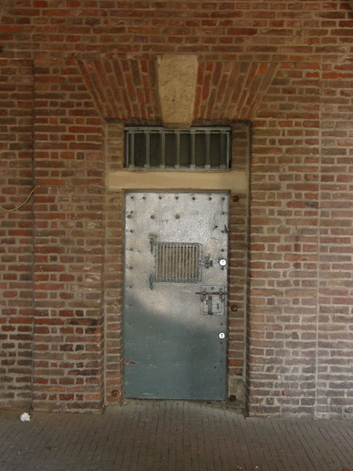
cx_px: 176
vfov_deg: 33.8
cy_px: 236
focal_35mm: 57
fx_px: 775
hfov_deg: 25.7
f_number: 2
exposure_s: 1/30
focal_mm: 11.76
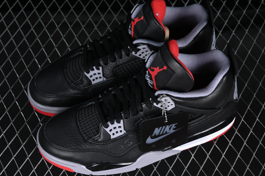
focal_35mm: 79
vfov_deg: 17.3
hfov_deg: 25.7
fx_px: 581
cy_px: 92
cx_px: 133
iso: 160
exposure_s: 1/50
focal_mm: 50
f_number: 6.3
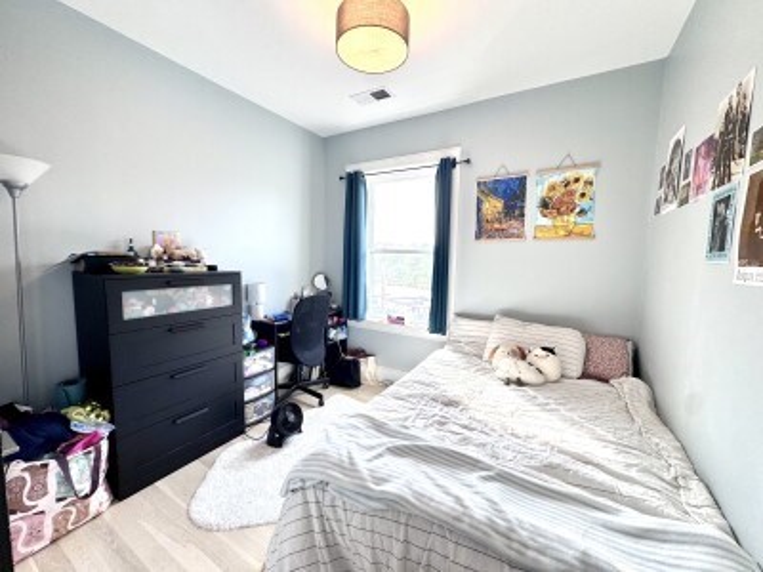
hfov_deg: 102.1
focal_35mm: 14
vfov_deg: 85.7
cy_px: 286
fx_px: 309
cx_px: 382
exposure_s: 1/120
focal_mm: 2.22
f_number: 2.2
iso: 50
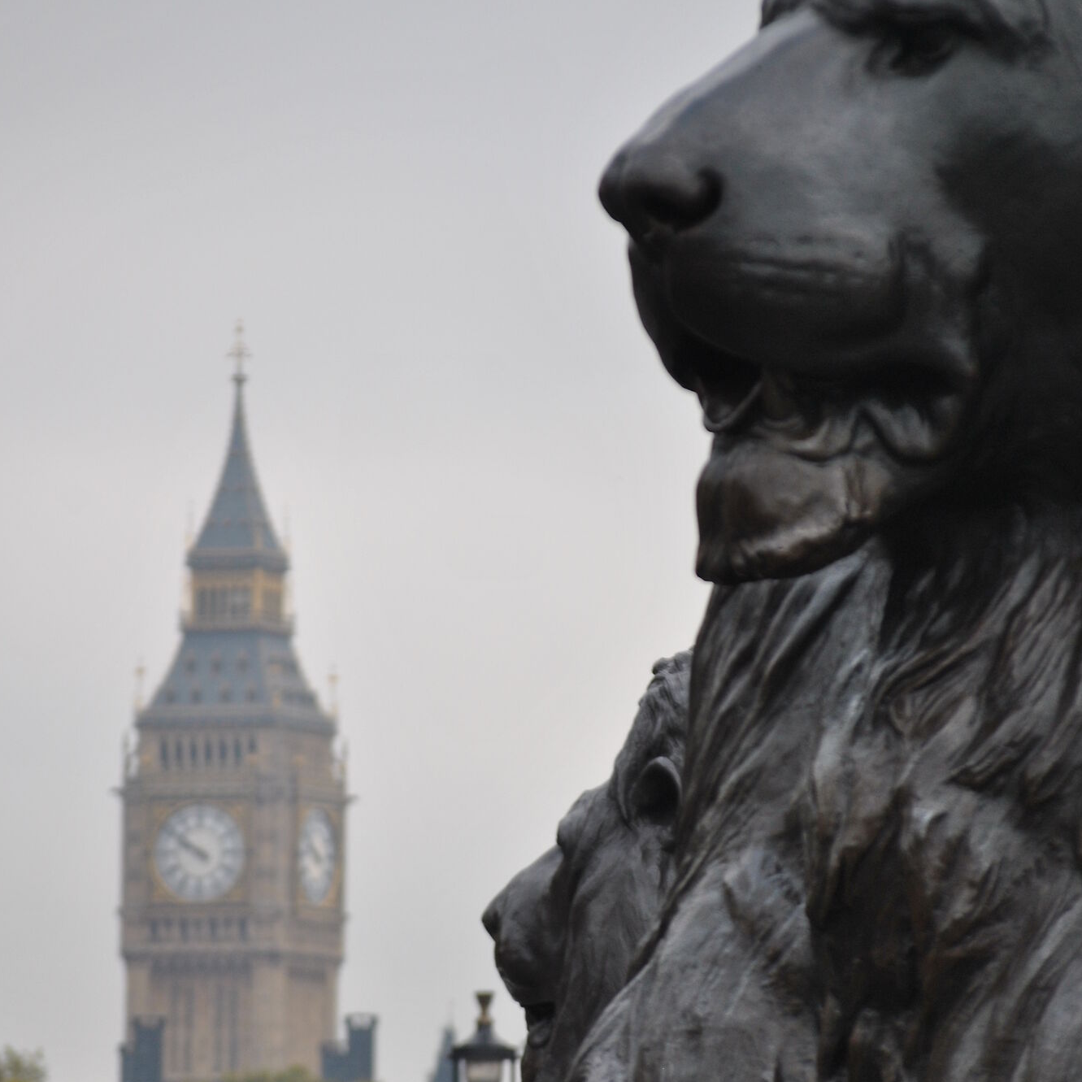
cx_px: 520
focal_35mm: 311
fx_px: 10990
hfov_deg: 5.6
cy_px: 635
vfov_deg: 5.6
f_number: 5
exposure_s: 1/250
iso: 200
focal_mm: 135
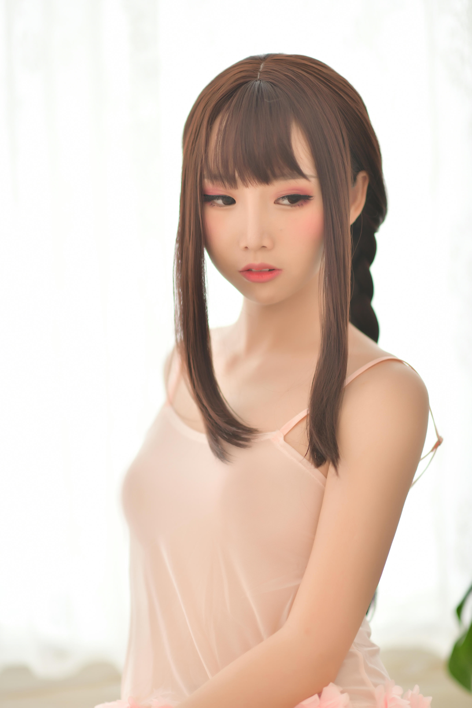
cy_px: 354
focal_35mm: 85
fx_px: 1672
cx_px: 236
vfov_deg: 23.9
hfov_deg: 16.1
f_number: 1.6
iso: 200
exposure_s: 1/200
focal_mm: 85
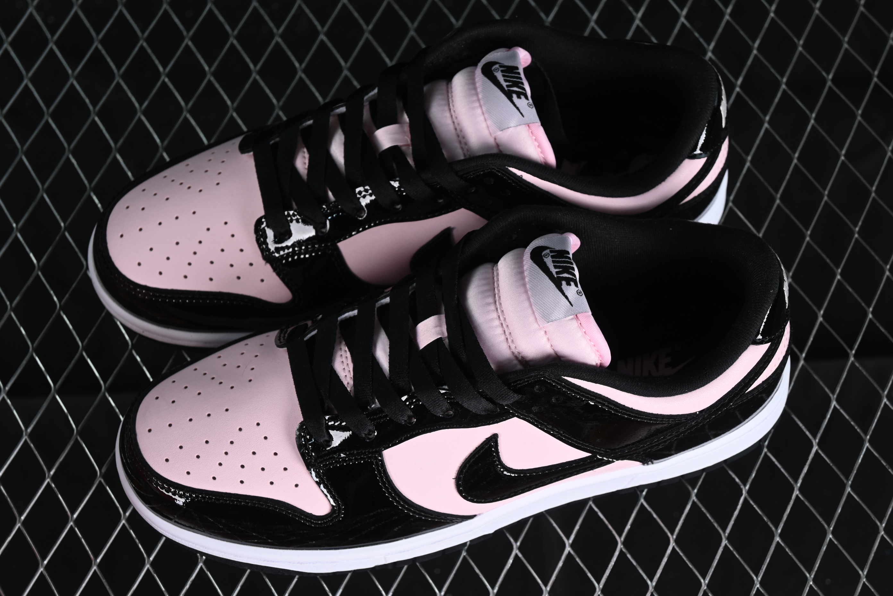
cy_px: 298
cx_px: 446
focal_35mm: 75
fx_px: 1860
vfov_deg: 18.2
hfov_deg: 27.0
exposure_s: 1/40
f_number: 6.3
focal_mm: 50
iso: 160
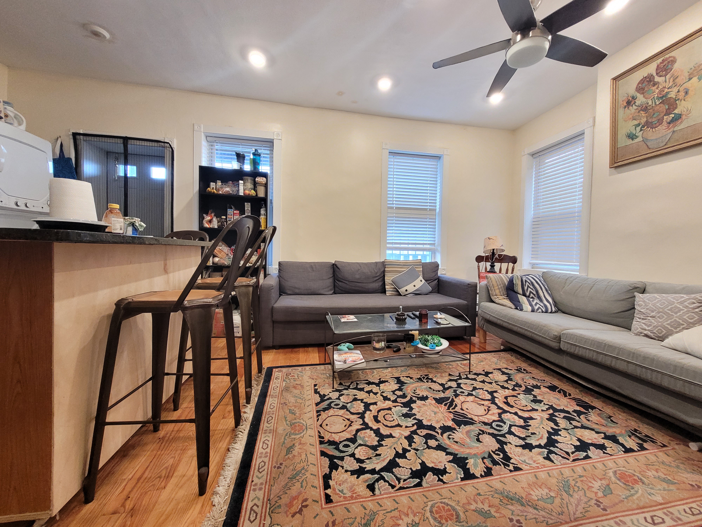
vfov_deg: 89.9
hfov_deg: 106.2
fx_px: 264
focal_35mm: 13
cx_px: 351
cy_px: 264
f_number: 2.2
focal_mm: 1.74
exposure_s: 1/39
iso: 320
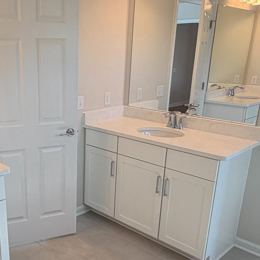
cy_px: 159
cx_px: 63
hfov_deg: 41.5
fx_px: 331
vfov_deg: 42.6
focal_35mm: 39
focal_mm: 2.22
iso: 64
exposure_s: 1/120
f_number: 2.2
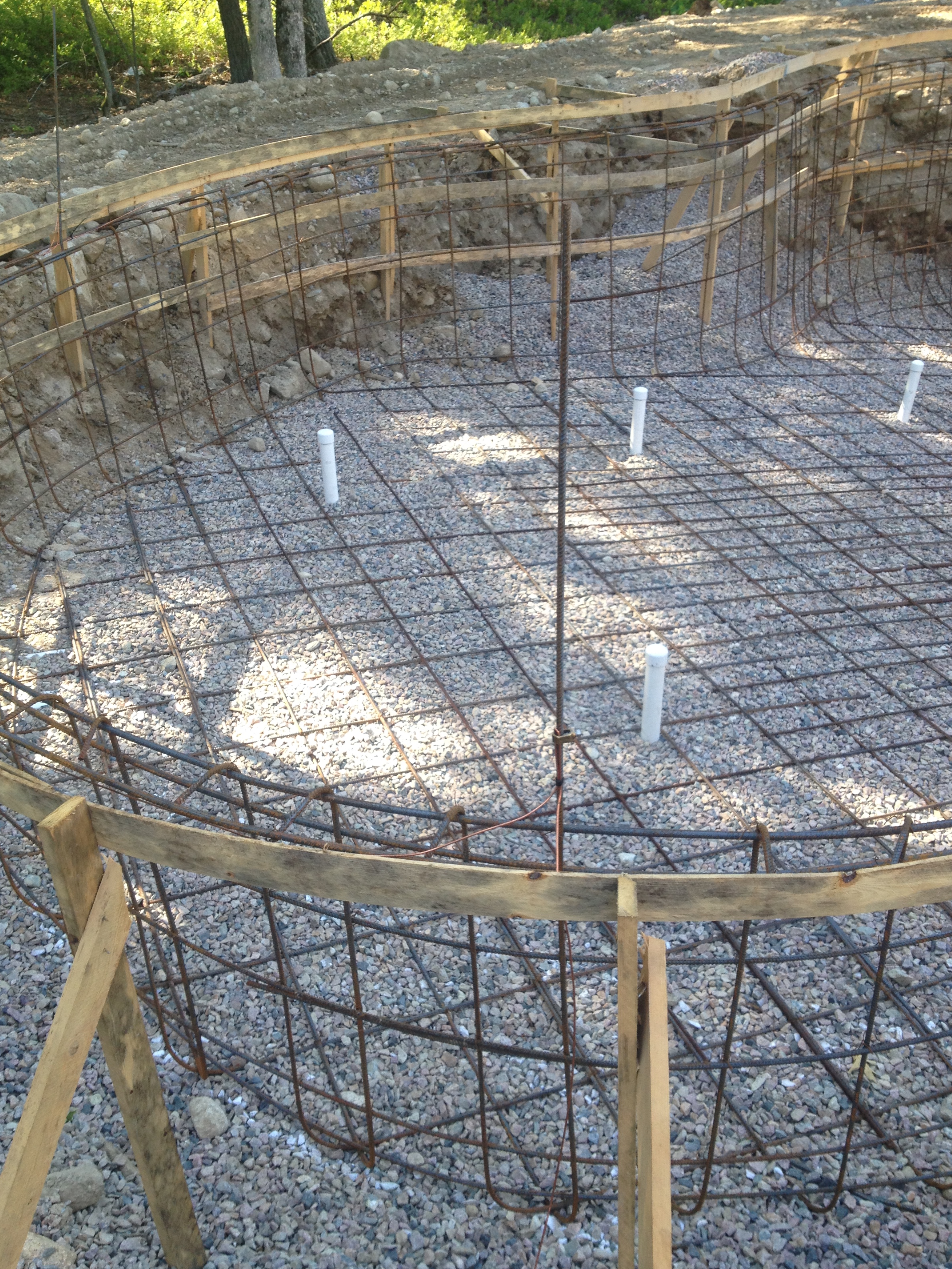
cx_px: 468
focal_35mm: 36
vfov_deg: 51.4
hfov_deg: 39.7
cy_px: 633
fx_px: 1320
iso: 50
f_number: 2.4
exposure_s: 1/143
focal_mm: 4.28
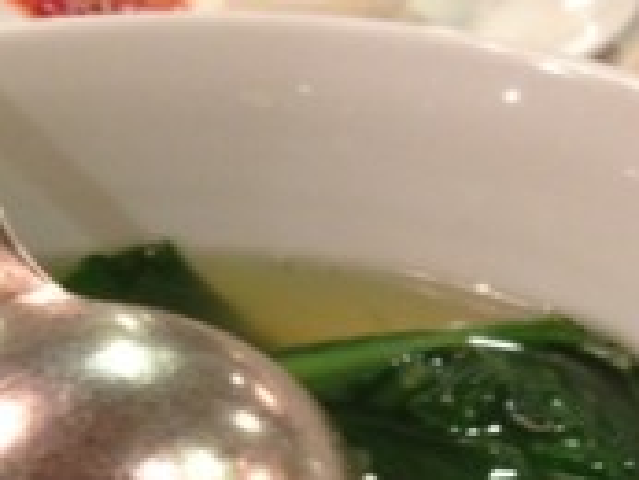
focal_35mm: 97
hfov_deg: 19.8
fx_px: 1792
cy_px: 624
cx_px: 52
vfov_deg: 14.6
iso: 200
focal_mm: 4.28
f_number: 2.4
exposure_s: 1/20
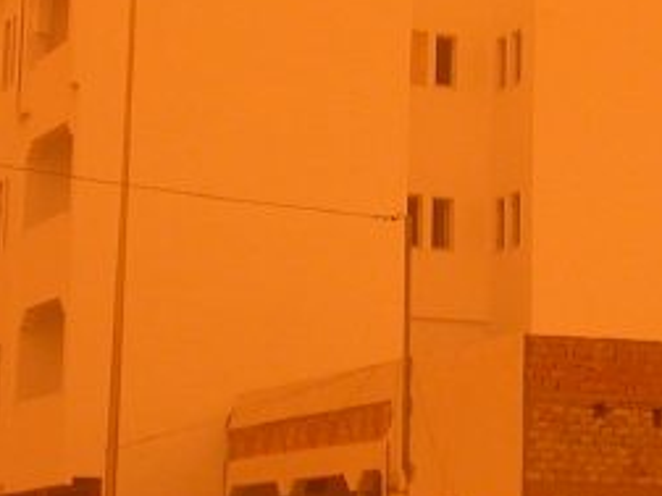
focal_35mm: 219
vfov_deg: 6.8
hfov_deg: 9.0
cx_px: 370
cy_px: 186
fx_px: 4188
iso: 100
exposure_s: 1/95.6
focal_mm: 14.4
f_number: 3.3
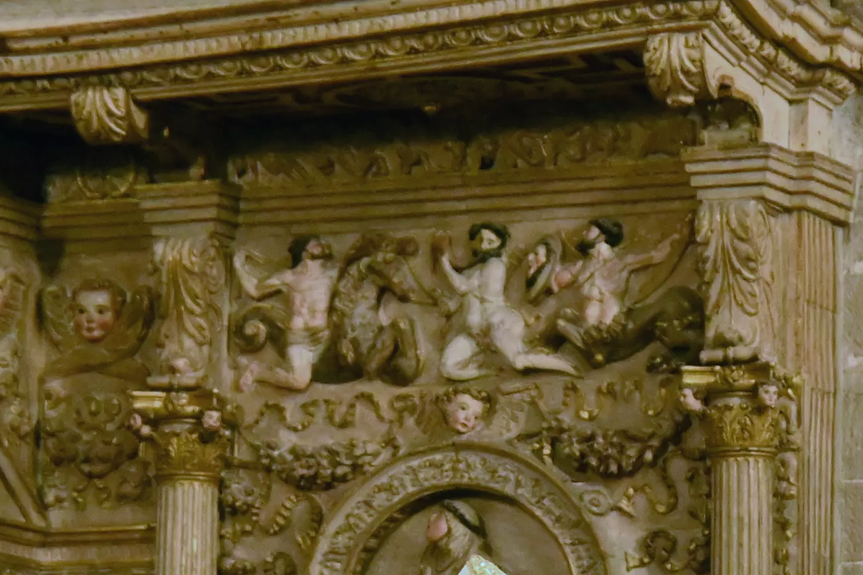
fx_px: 7166
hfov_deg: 6.9
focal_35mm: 299
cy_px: 988
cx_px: 607
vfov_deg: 4.6
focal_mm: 50
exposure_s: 1/50
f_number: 6.3
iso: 3200
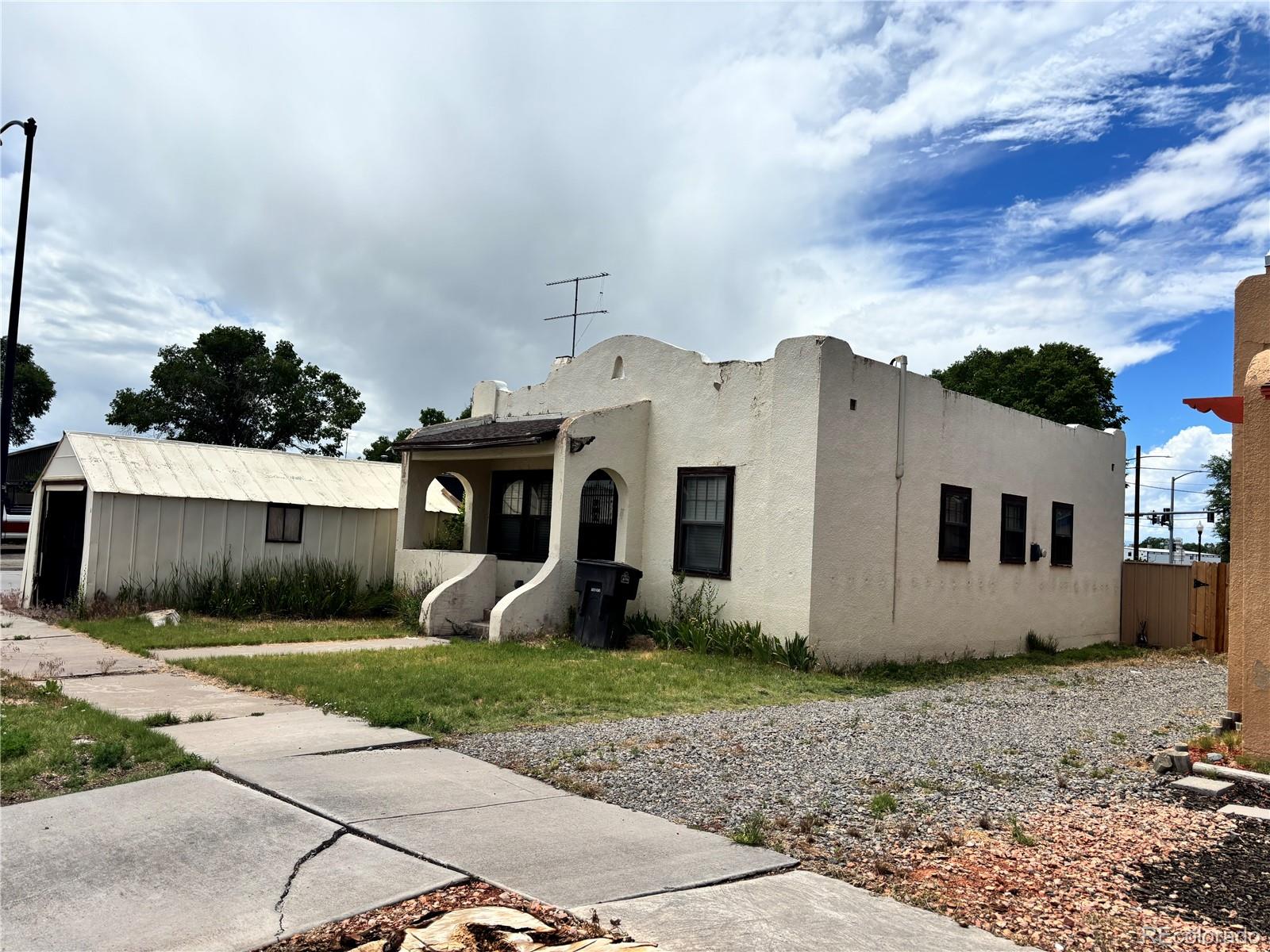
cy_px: 476
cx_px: 635
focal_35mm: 26
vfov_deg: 53.1
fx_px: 954
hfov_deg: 67.3
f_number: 1.6
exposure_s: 1/5952
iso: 50
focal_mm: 5.96
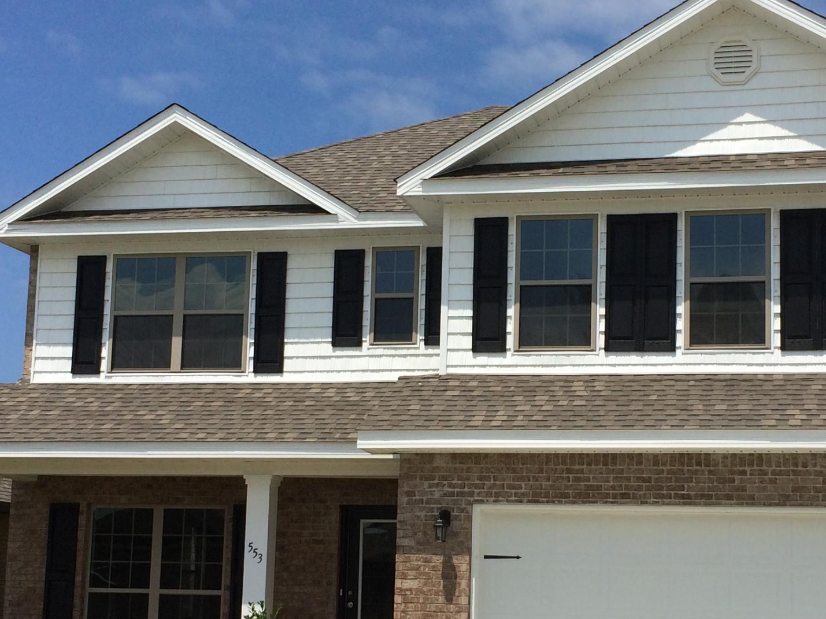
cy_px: 408
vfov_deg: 23.2
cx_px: 512
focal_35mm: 63
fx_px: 1503
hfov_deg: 30.6
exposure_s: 1/4566
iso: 40
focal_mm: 4.12
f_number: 2.2
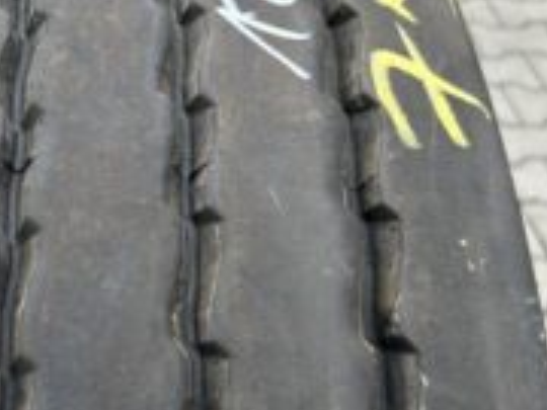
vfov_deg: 23.6
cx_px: 46
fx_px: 980
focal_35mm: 62
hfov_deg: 29.8
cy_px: 196
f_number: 1.5
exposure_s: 1/202
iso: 40
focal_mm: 5.7
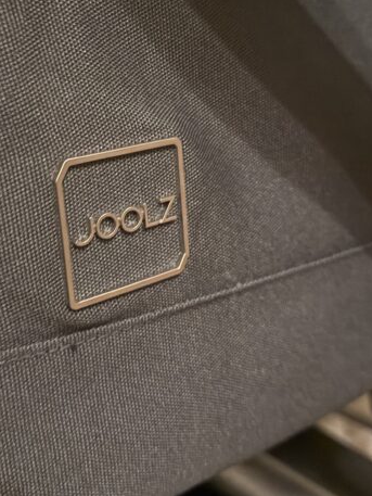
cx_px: 146
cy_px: 170
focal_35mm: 42
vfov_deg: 44.2
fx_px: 602
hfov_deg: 34.2
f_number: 1.78
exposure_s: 1/30
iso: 1600
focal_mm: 6.76
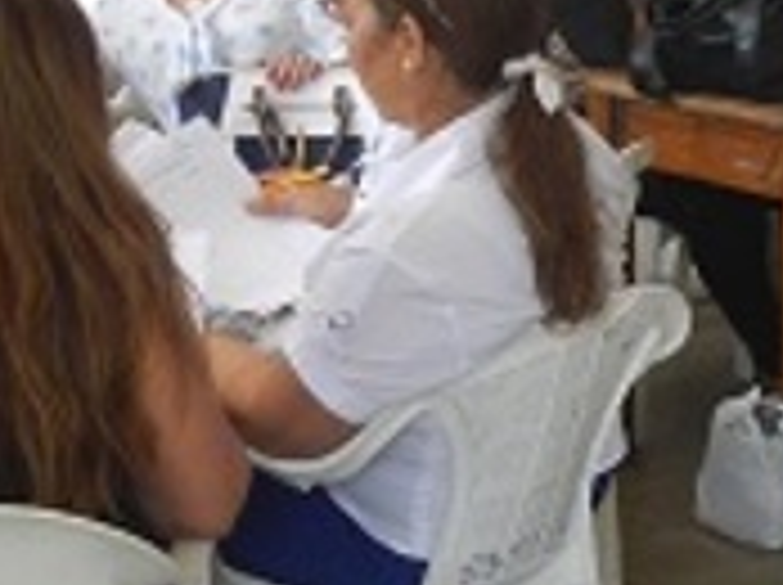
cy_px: 230
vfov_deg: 14.3
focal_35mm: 103
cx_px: 900
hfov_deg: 18.3
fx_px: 2327
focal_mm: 5
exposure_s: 1/30
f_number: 3.9
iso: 140
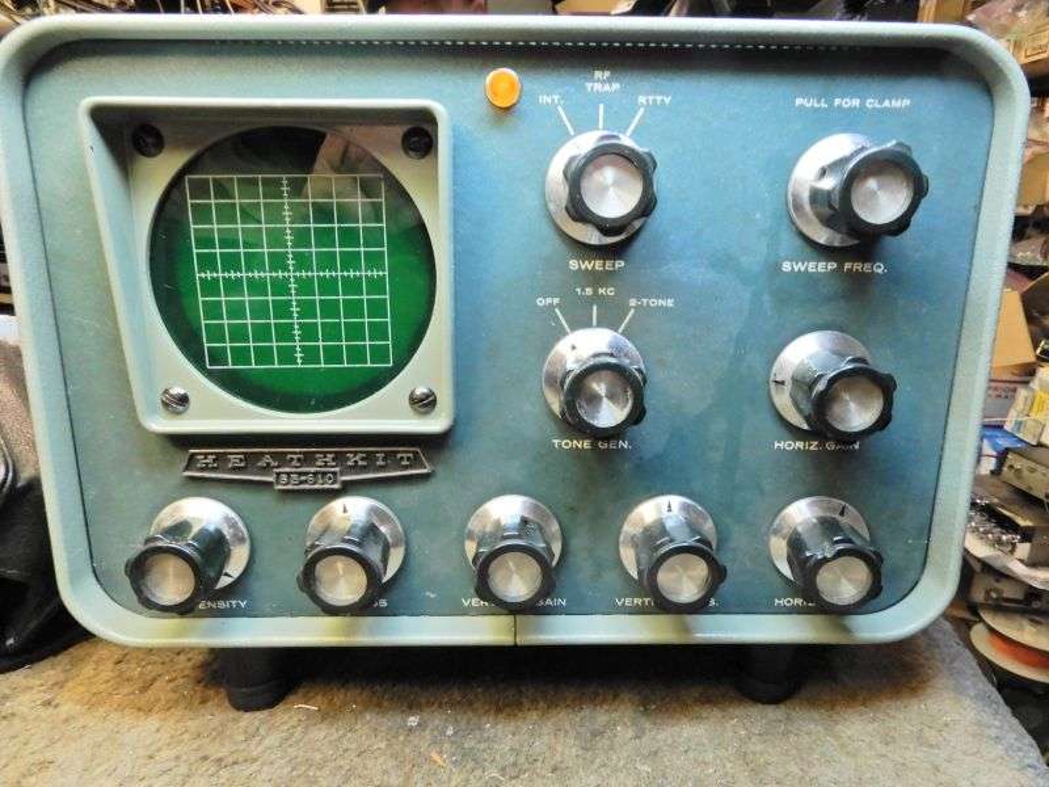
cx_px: 524
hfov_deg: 71.6
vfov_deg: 56.8
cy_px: 394
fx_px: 727
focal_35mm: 24
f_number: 5.6
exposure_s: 1/20
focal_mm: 4.3
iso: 400
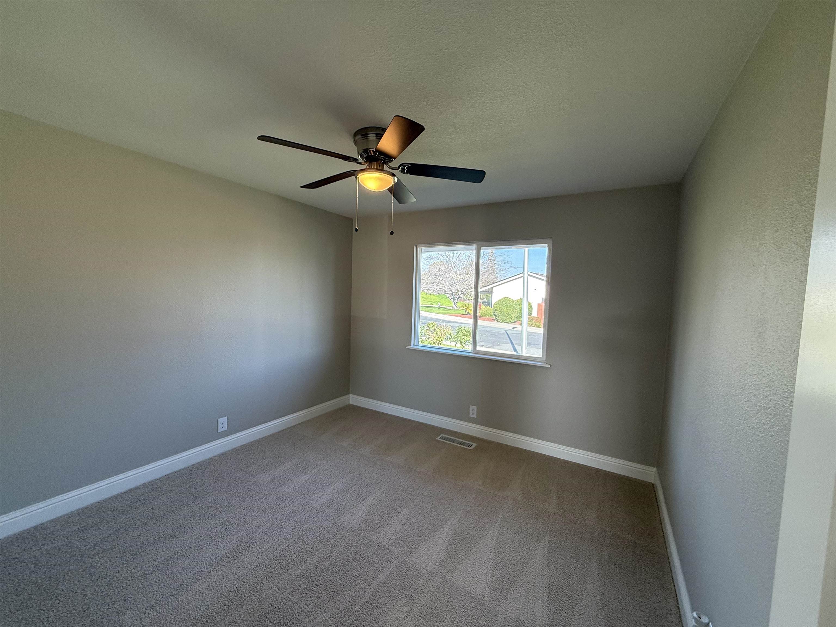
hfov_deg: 102.1
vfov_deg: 85.7
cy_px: 314
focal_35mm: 14
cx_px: 418
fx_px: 338
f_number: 2.2
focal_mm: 2.22
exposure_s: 1/120
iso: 100
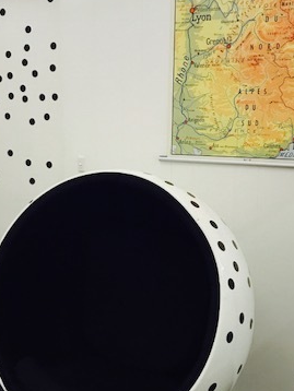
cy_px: 194
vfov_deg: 38.2
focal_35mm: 50
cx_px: 108
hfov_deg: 29.0
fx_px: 566
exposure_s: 1/25
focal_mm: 3.99
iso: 40
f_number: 1.8
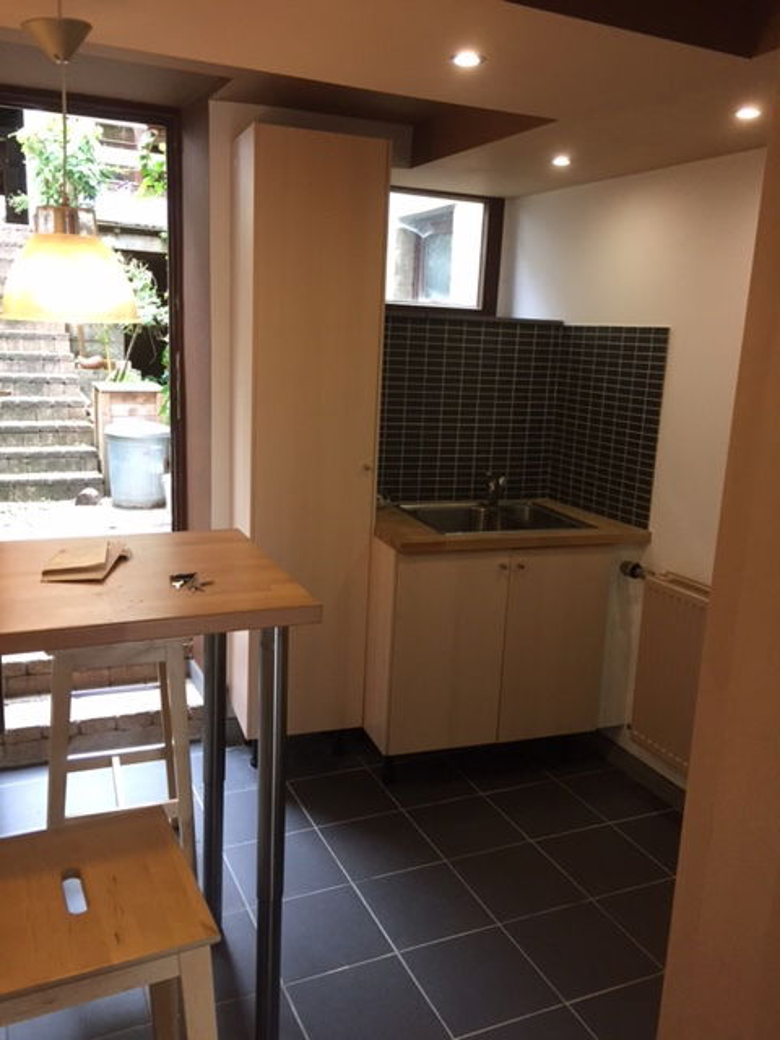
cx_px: 390
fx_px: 871
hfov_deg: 48.2
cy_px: 520
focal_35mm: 29
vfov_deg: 61.7
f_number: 2.2
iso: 50
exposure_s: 1/30
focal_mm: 4.15
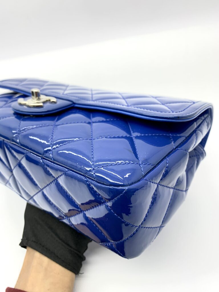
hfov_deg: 53.1
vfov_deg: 67.3
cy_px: 146
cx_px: 110
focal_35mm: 26
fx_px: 219
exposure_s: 1/100
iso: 100
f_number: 1.8
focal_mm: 4.25
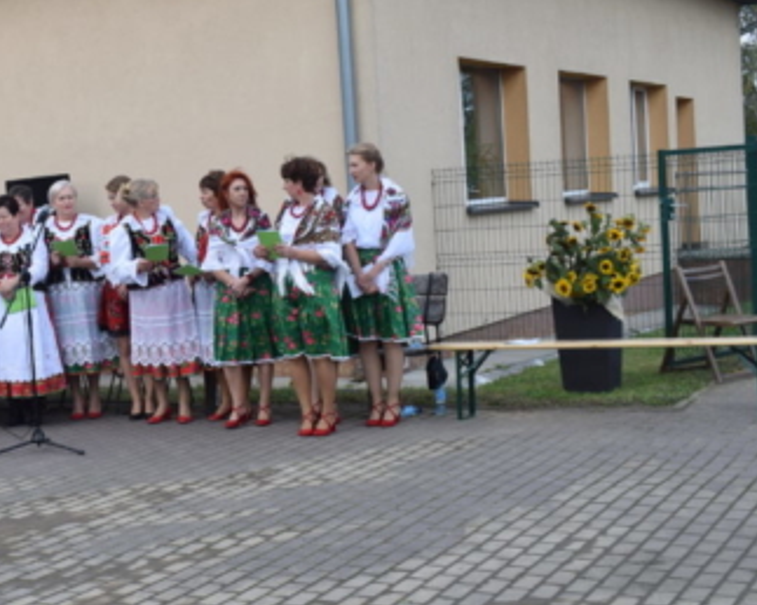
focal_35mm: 67
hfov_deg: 27.1
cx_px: 40
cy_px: 332
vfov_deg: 22.8
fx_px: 1500
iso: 250
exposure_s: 1/250
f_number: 8
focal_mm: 24
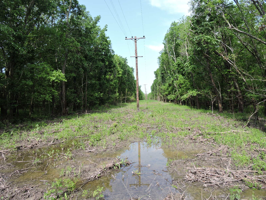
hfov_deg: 71.6
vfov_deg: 56.8
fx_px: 184
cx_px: 133
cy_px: 100
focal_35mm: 24
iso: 100
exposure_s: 1/500
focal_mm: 4.3
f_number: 3.3
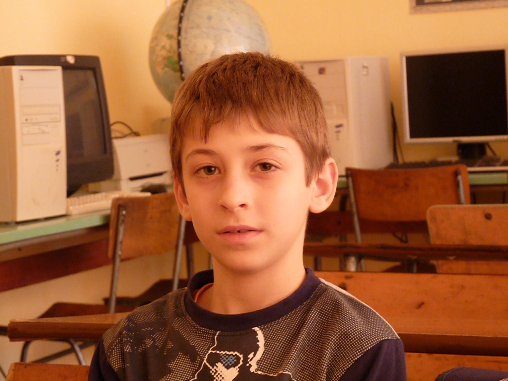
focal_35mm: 91
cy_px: 190
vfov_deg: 16.2
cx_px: 254
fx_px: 1335
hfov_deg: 21.5
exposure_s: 1/80
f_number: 3.4
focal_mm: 16.1
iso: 500
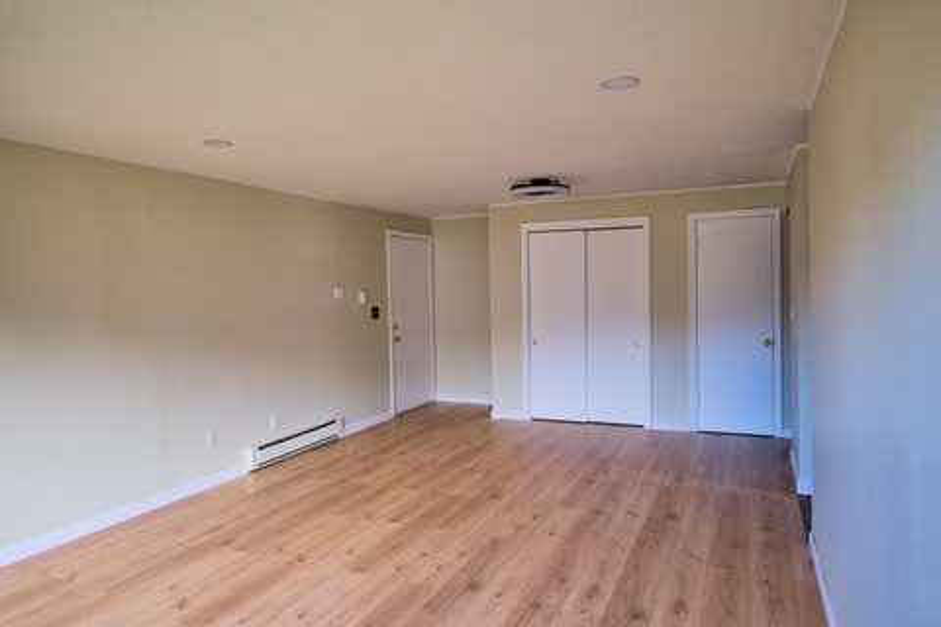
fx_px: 627
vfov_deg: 53.1
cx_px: 470
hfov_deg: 73.7
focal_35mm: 24
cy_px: 314
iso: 500
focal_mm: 24
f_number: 3.5
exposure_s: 1/200
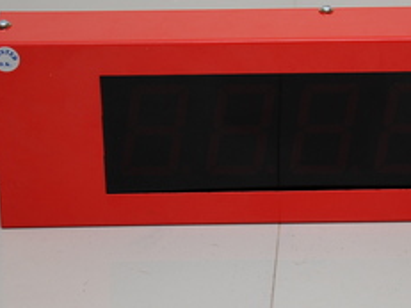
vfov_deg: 9.5
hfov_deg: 12.6
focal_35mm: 156
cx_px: 320
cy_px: 77
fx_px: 1851
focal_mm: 50
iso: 200
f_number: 5
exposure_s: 1/60
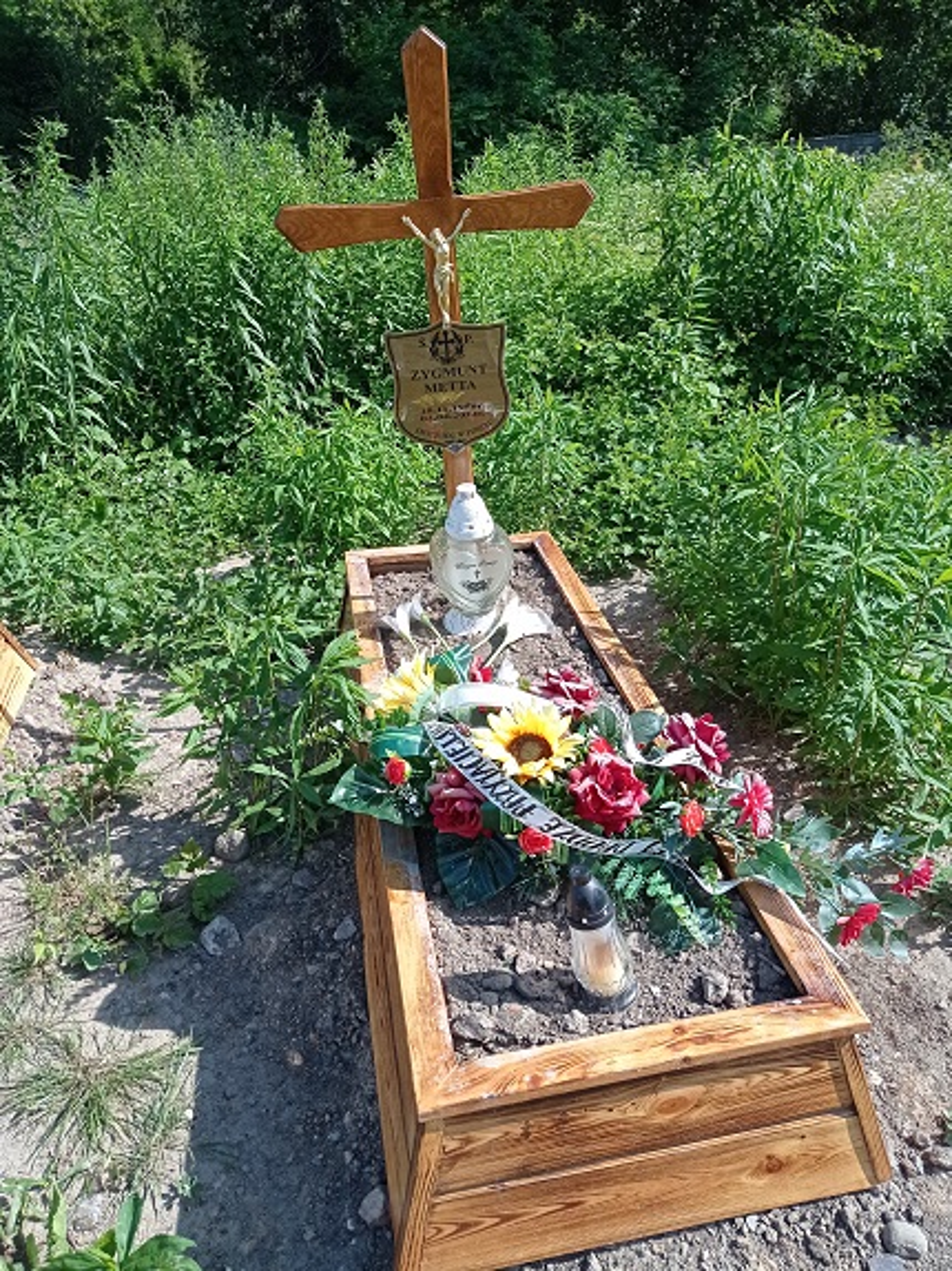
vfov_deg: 63.5
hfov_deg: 49.7
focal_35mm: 28
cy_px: 636
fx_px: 1027
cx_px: 476
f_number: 1.79
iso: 102
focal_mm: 4.74
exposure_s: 1/1712
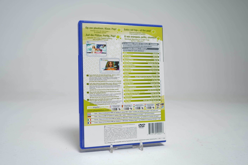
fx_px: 220
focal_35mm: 32
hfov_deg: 58.7
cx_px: 124
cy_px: 82
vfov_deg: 41.1
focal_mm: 32
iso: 64
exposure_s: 1/8
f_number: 5
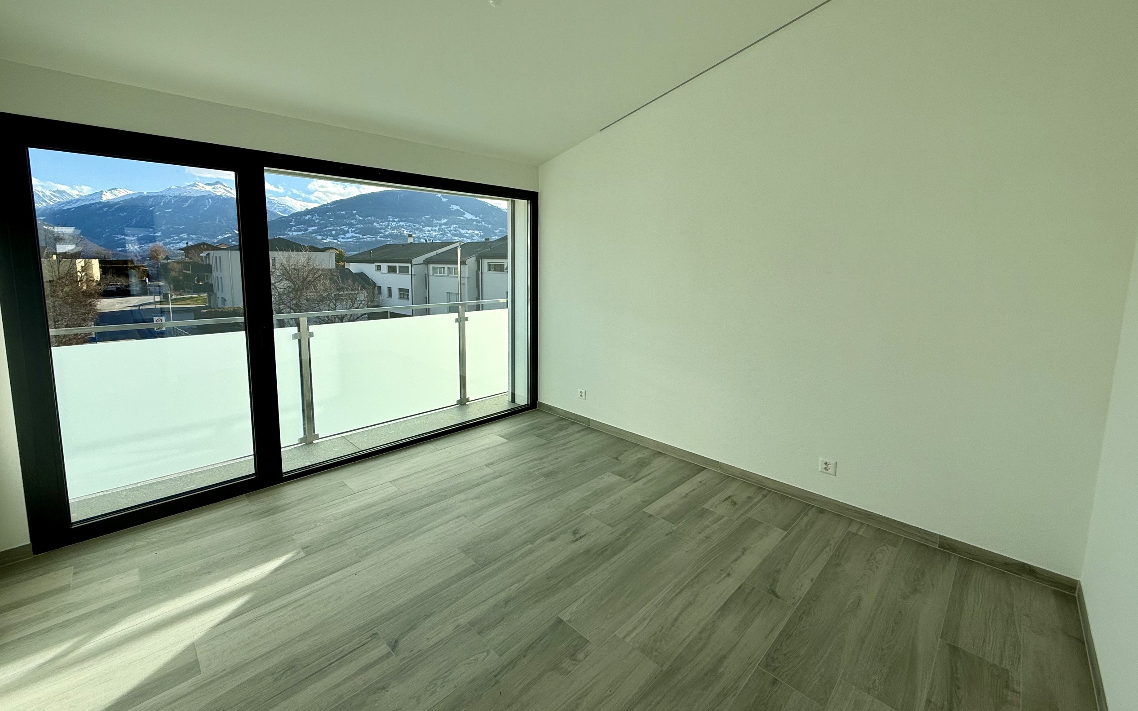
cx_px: 574
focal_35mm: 15
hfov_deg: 101.5
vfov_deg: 74.5
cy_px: 310
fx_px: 465
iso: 50
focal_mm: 2.22
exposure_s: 1/985
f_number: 2.2
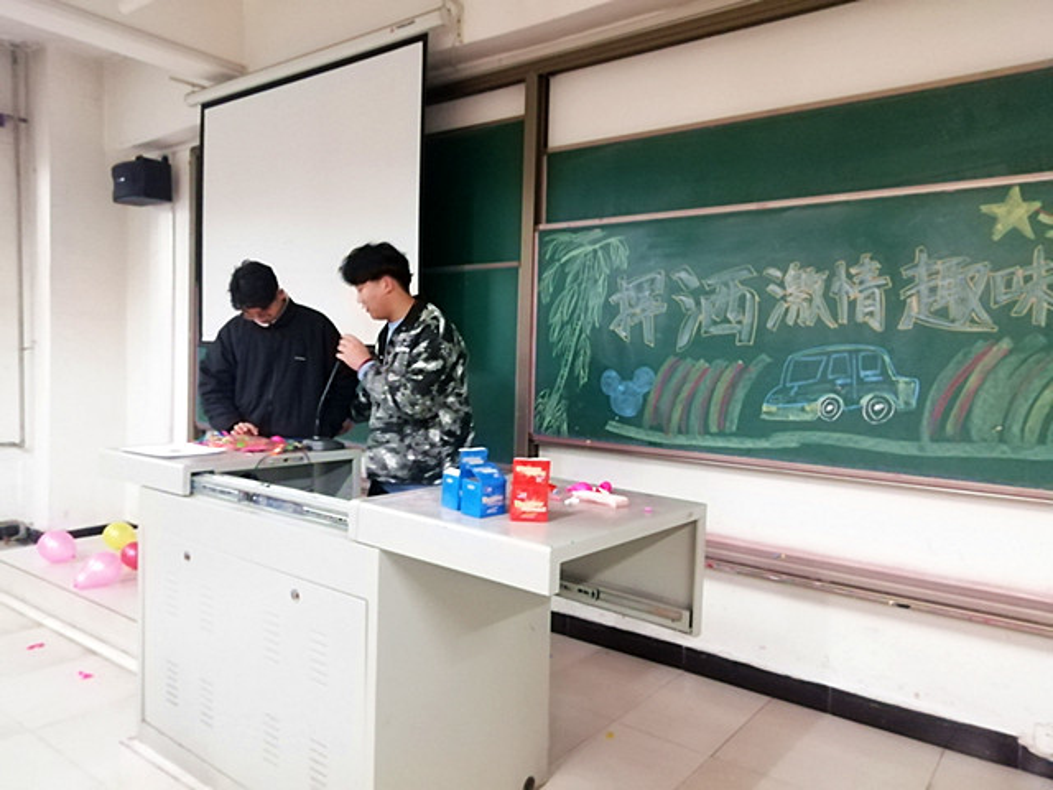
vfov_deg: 53.1
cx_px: 526
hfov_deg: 67.3
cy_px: 395
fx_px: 791
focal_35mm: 26
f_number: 2.2
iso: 500
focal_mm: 3.21
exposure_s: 1/16.7
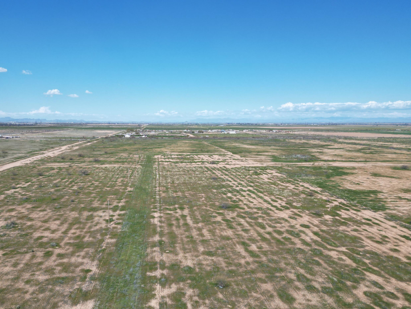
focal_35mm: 29
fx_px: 344
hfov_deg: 61.3
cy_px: 173
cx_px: 172
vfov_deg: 48.1
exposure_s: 1/3000
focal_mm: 6.72
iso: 110
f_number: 1.7
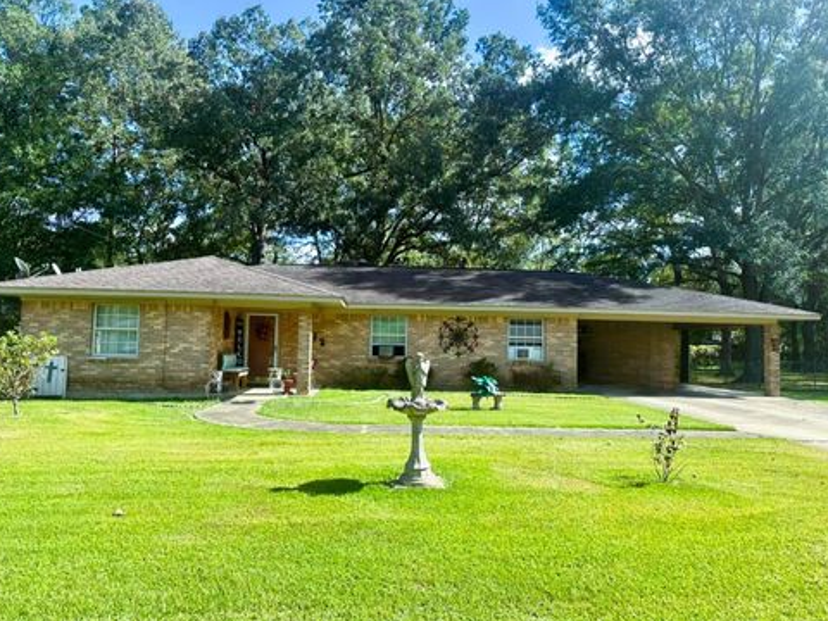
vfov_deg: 54.9
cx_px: 405
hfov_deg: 69.4
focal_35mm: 25
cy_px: 306
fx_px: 598
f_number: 1.78
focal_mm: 6.86
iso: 80
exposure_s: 1/1845
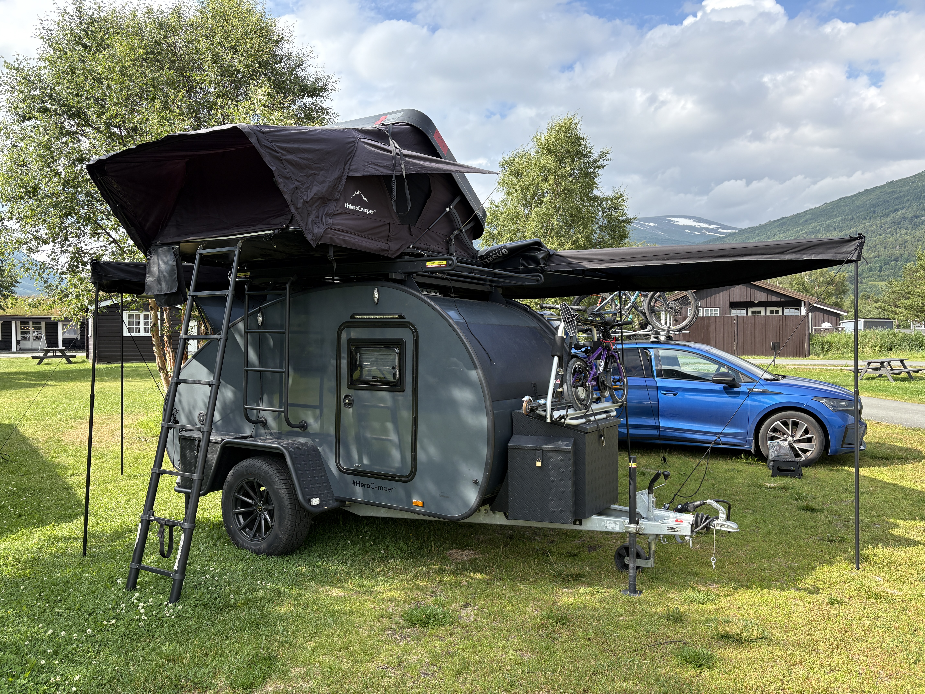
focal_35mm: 26
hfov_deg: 67.3
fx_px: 695
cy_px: 347
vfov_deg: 53.1
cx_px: 462
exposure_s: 1/1393
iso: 64
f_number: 1.6
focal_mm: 5.96
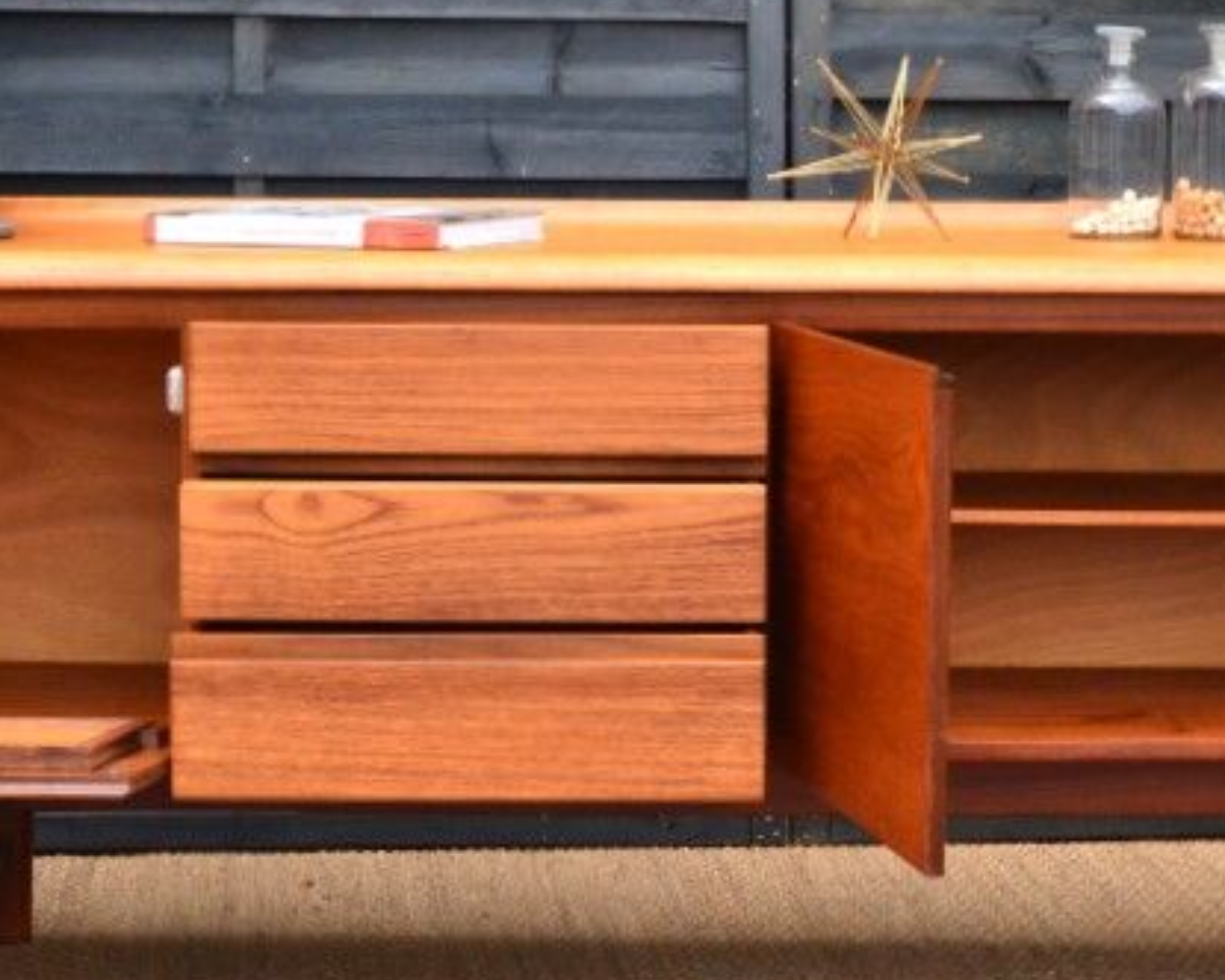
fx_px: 3662
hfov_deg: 19.0
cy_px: 490
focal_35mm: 101
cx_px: 722
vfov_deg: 15.2
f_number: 10
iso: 1600
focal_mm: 34
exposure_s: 1/250
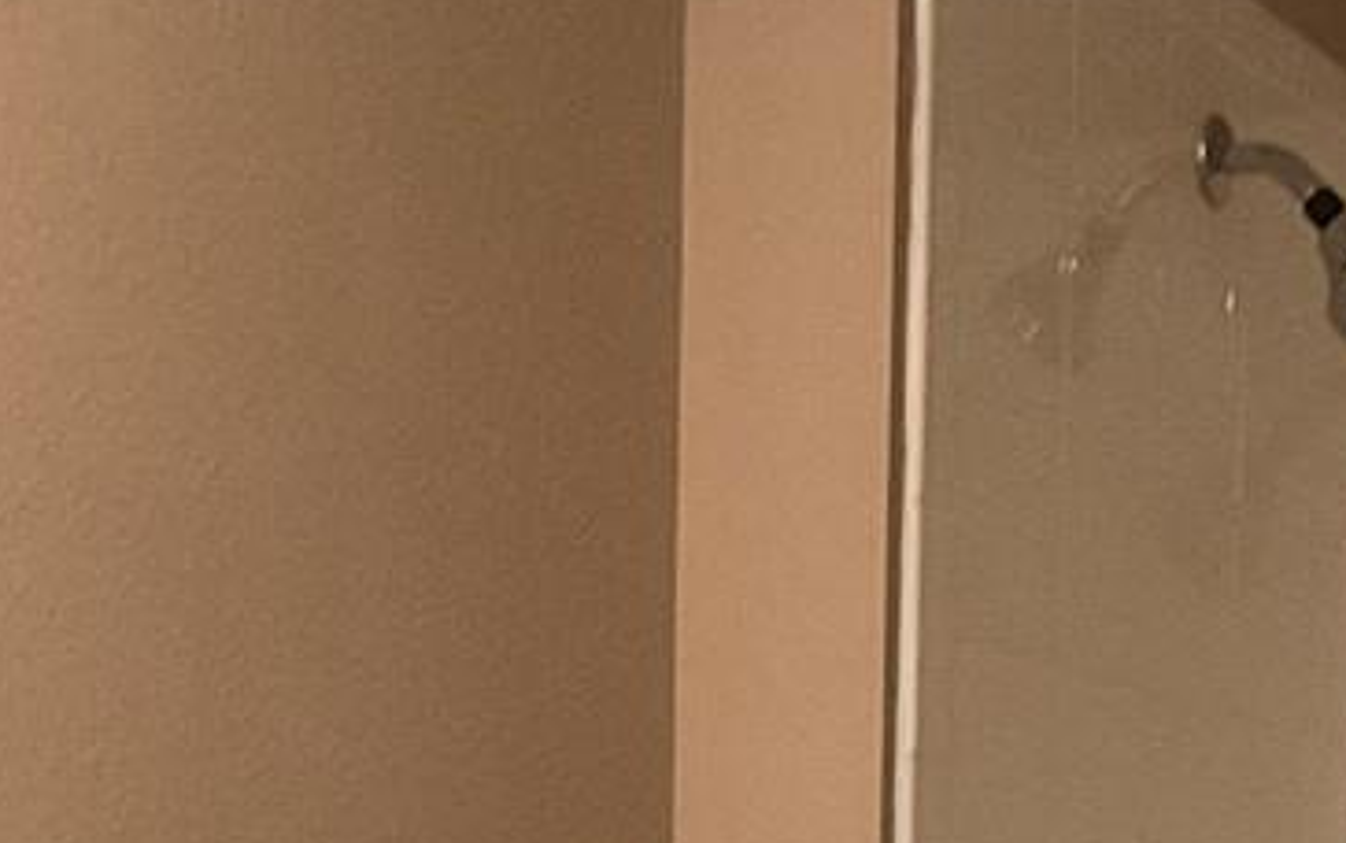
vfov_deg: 8.9
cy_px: 1930
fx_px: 4955
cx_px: 629
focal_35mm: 135
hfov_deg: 15.5
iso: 200
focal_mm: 3
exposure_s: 1/60
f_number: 1.8
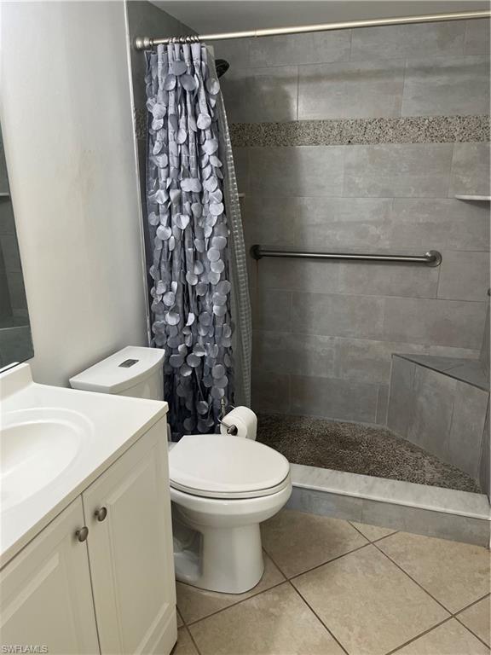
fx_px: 492
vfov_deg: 67.3
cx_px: 246
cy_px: 328
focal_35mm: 26
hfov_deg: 53.1
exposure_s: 1/60
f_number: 1.6
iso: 80
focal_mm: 5.1
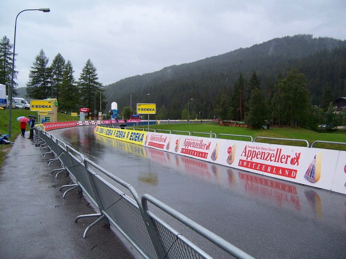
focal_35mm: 33
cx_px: 173
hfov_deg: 55.4
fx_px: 330
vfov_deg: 42.9
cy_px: 130
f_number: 3.4
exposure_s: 1/500
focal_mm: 5.5
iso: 80
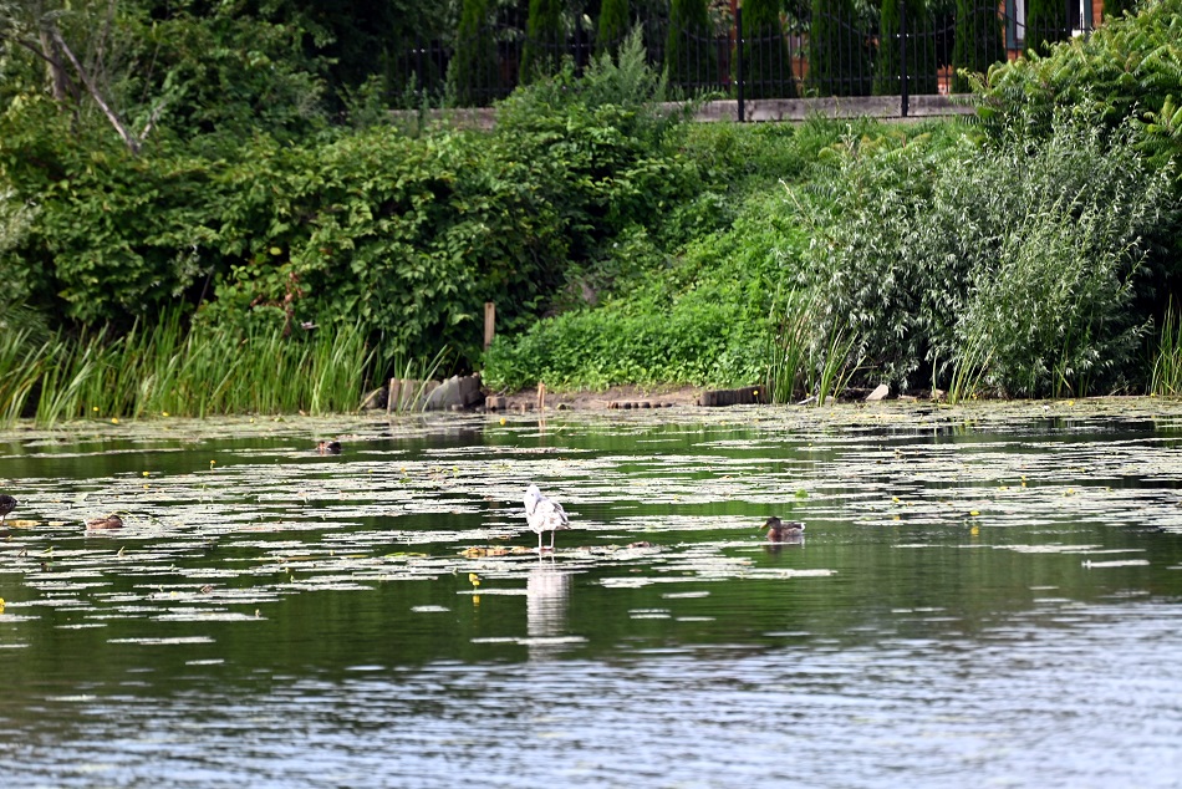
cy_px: 394
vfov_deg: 4.6
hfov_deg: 6.9
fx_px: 9852
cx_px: 591
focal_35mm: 300
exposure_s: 1/800
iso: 400
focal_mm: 300
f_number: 5.6
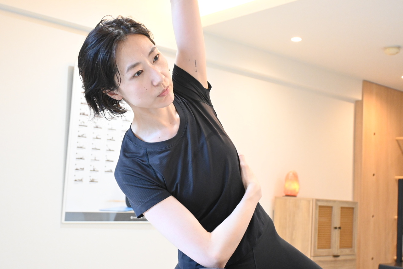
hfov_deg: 40.0
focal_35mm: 50
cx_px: 202
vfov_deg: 27.2
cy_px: 134
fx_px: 554
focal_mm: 33
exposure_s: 1/60
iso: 3200
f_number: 5
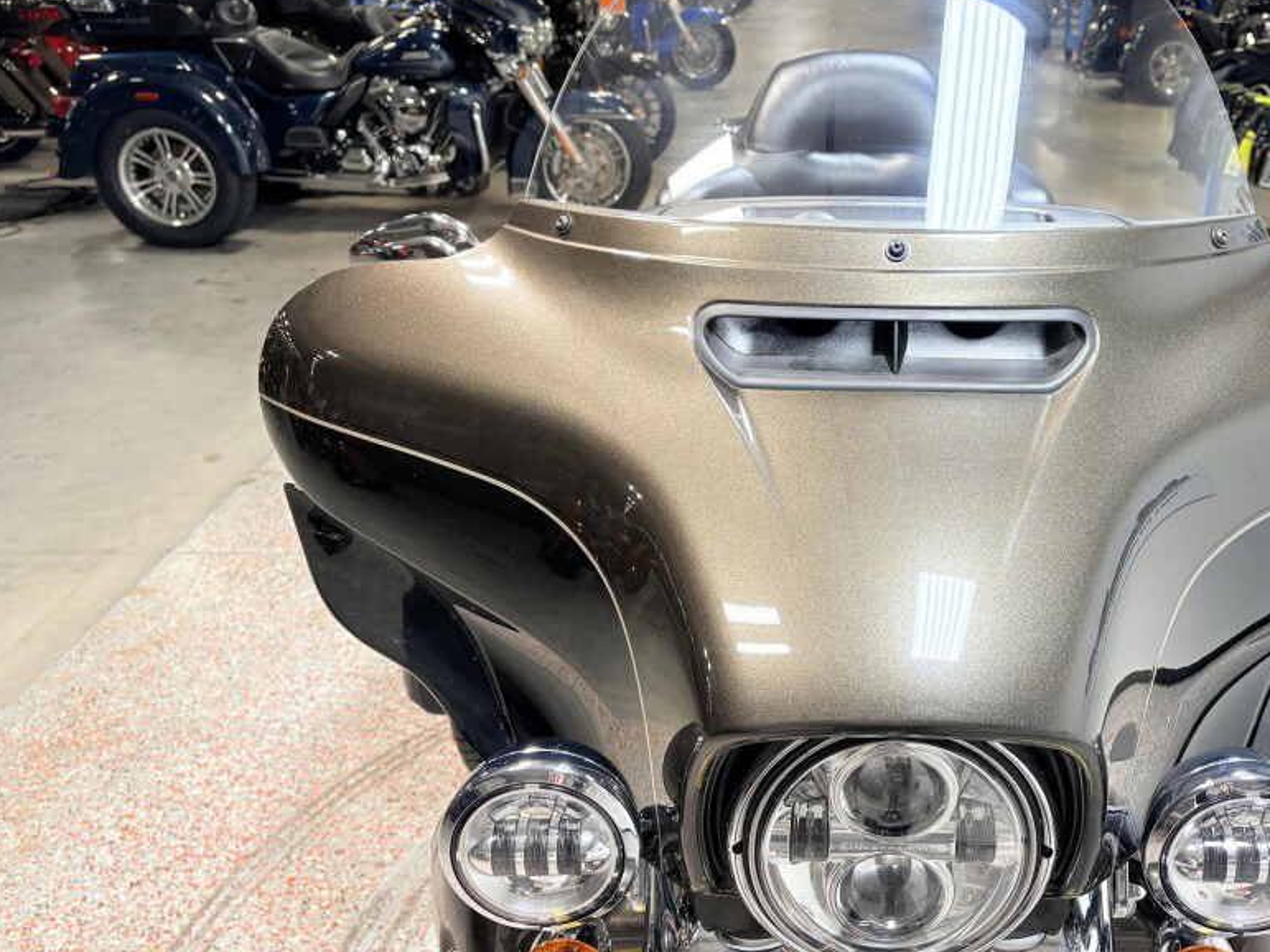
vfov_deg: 39.6
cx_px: 844
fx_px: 1321
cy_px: 506
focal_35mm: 36
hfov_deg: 50.5
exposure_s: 1/120
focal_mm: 5.96
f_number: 1.6
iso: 100
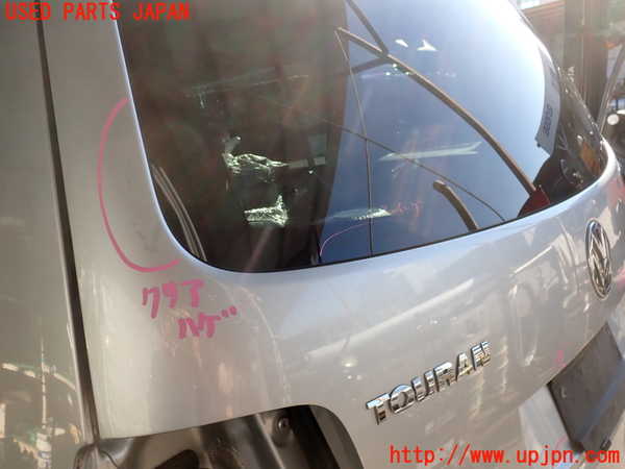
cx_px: 312
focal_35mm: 30
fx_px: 542
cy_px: 234
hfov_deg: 60.0
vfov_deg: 46.8
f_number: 3.2
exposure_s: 1/320
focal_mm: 5.4
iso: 100
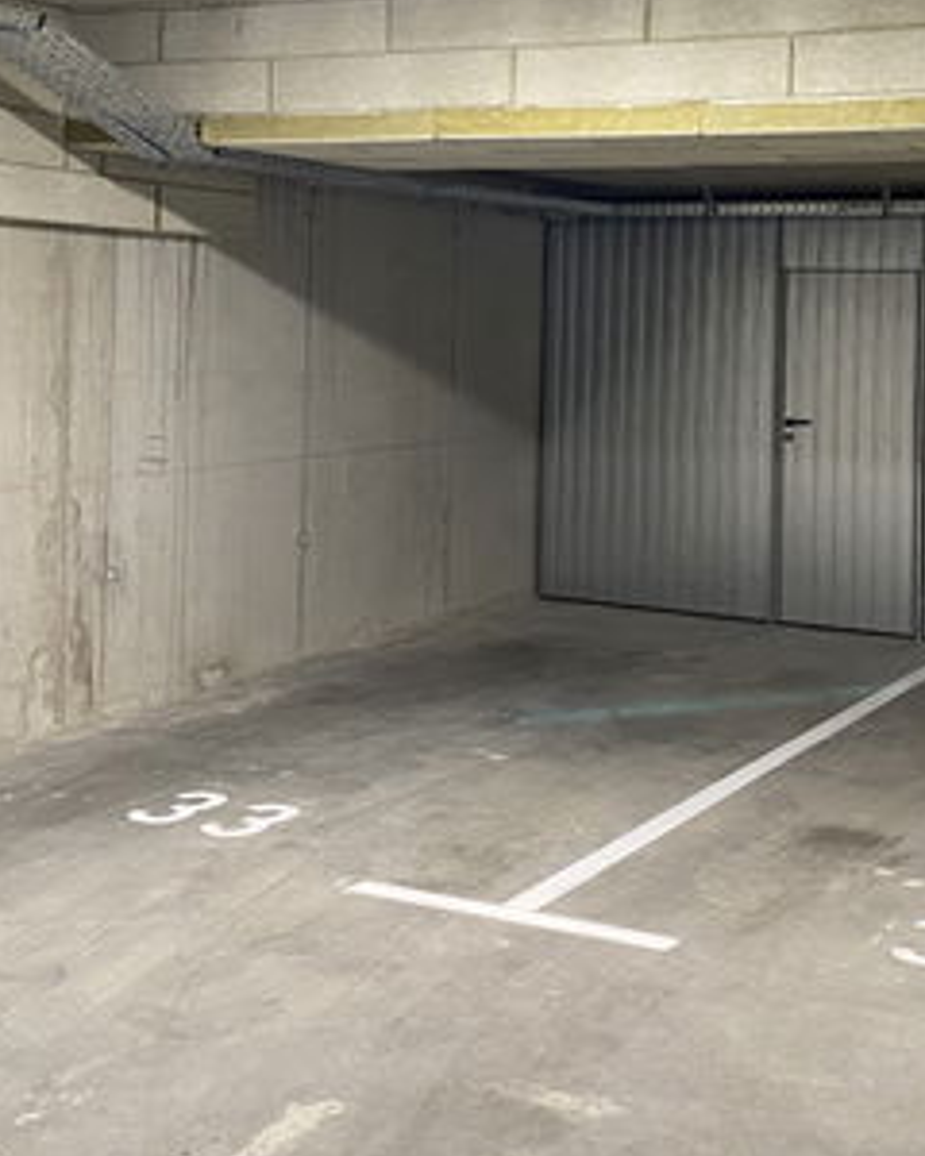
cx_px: 576
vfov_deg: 34.8
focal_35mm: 53
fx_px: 1814
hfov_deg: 28.5
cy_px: 320
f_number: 1.8
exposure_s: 1/50
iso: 200
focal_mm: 4.25
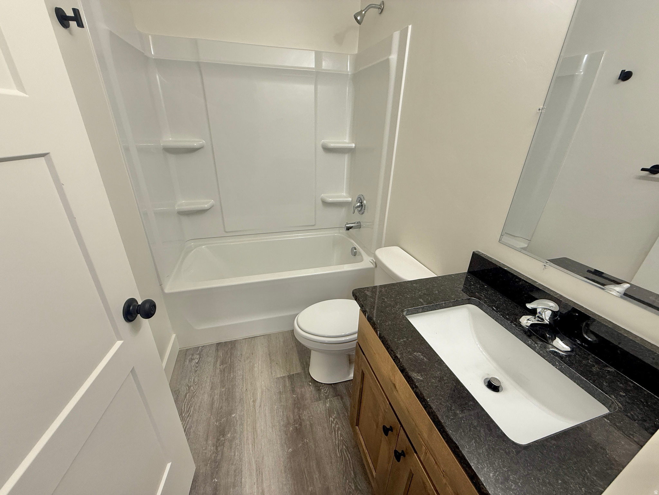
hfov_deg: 102.1
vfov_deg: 85.7
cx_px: 330
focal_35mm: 14
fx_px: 267
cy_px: 248
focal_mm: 2.22
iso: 100
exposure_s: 1/99
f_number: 2.2
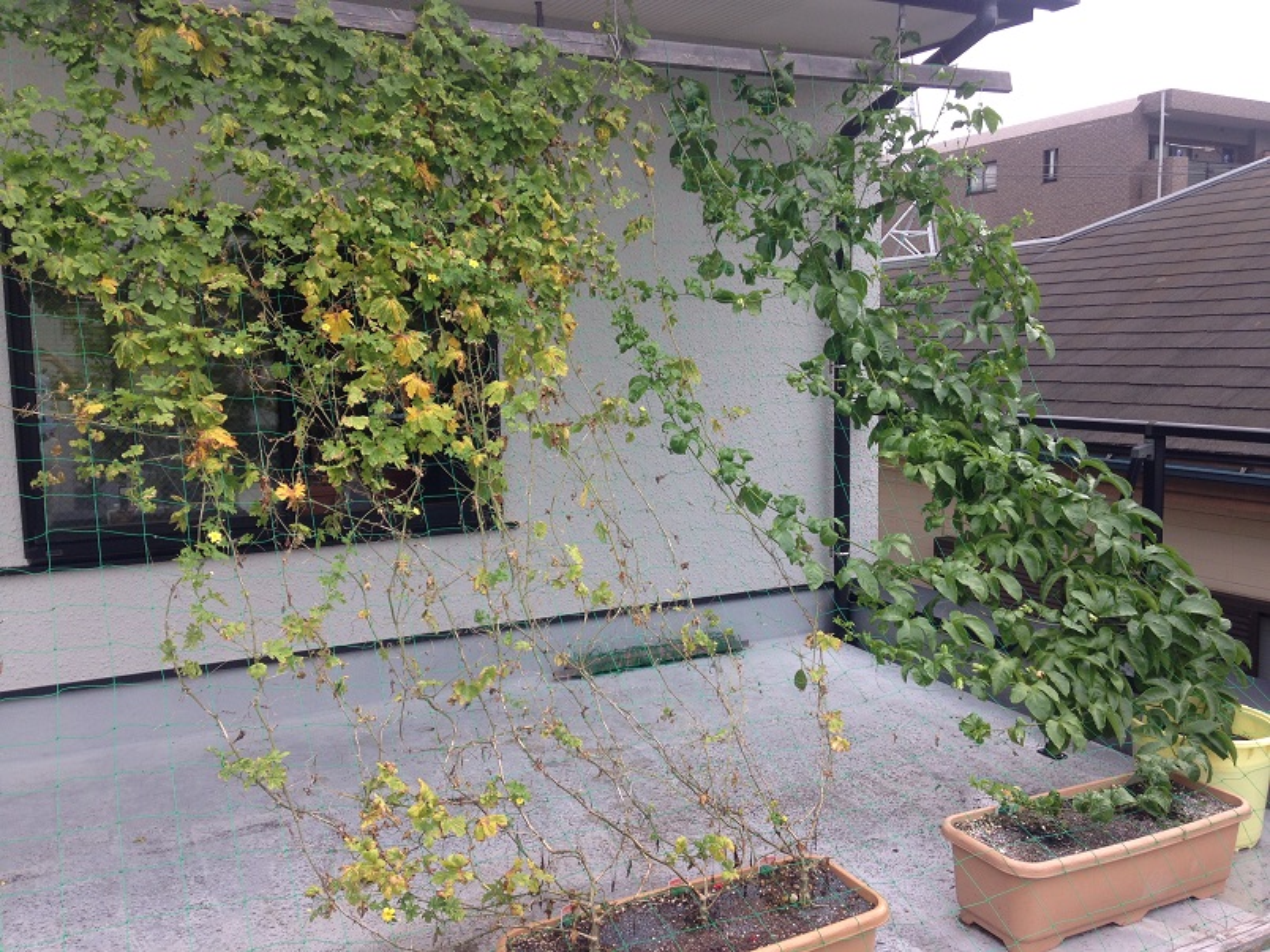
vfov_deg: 42.9
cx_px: 635
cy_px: 476
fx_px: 1211
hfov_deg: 55.4
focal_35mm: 33
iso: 50
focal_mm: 4.12
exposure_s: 1/343
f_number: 2.4
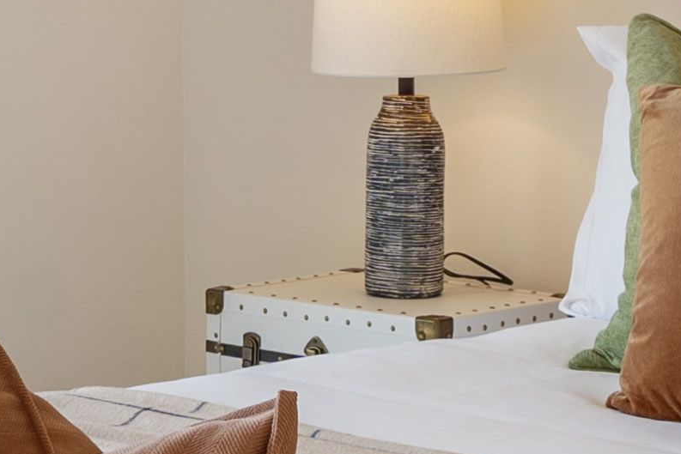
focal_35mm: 121
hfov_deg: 16.7
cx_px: 53
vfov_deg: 11.2
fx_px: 2289
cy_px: -48
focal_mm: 16
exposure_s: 1/8
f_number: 7.1
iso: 160
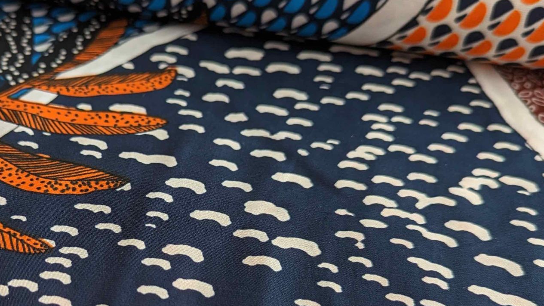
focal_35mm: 53
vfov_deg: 22.2
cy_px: 256
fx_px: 764
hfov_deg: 38.6
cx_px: 172
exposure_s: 1/49.7
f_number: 1.85
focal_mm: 6.81
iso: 119
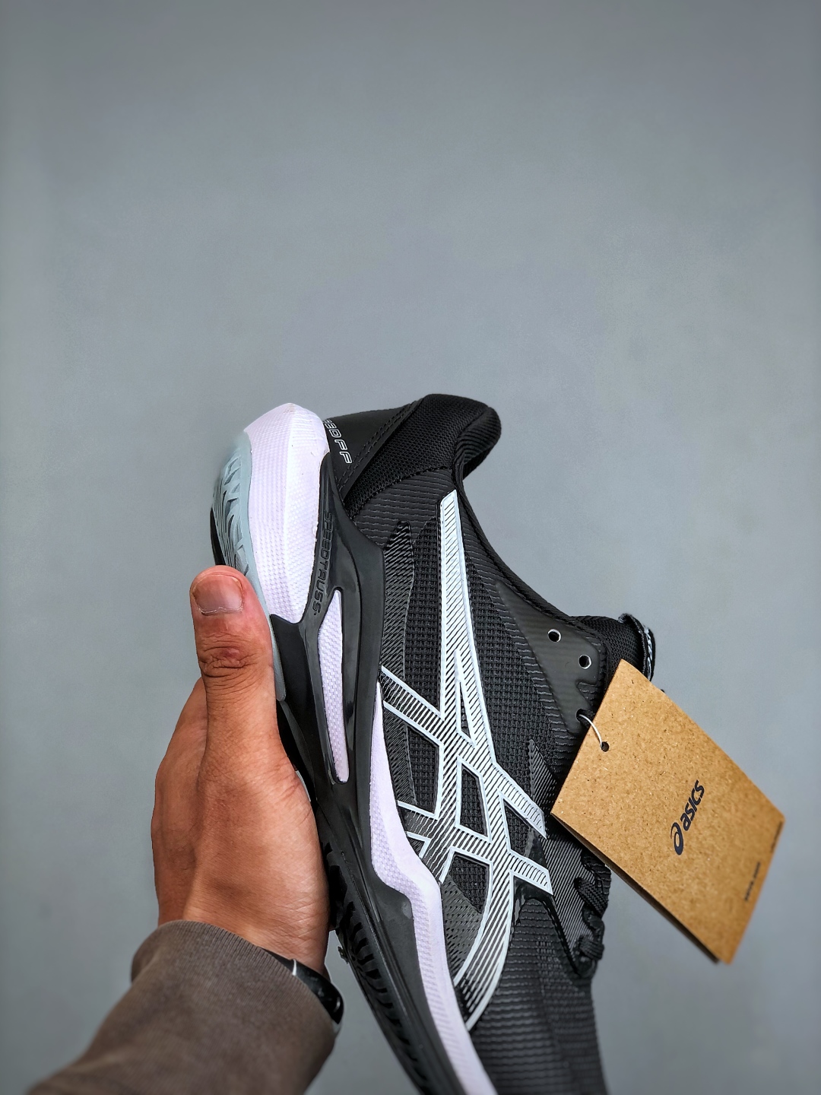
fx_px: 1803
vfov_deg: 33.8
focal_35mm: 57
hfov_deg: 25.7
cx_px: 410
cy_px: 548
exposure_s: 1/100
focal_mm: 6.6
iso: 40
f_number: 2.8
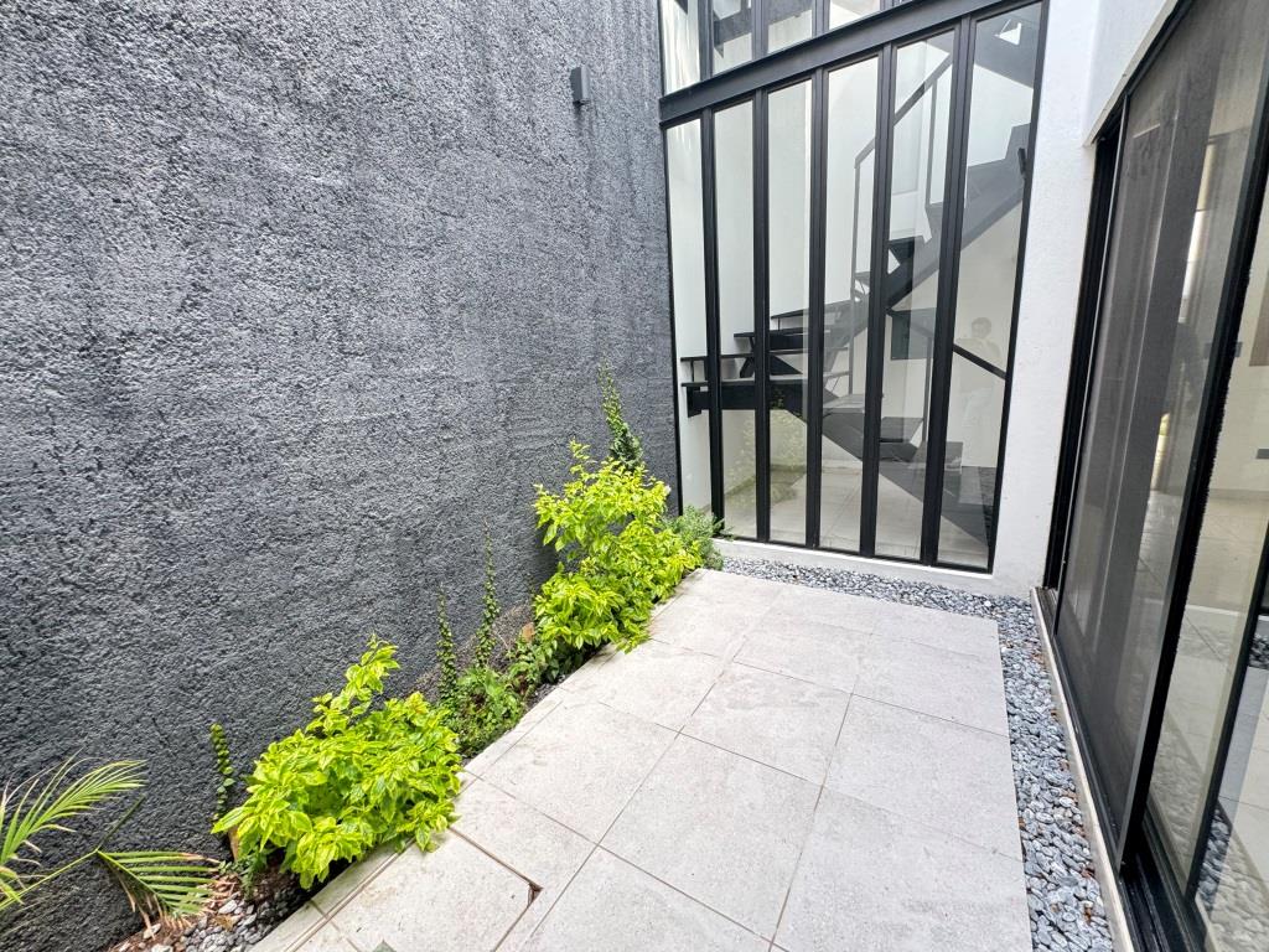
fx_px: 513
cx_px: 634
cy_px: 476
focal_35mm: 14
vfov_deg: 85.7
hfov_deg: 102.1
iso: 200
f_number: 2.2
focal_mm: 2.22
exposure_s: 1/99
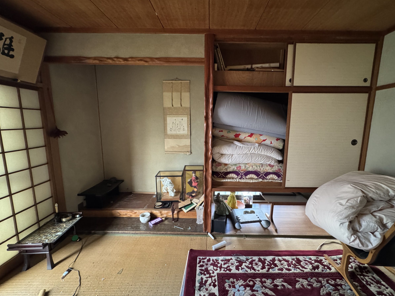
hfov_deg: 98.1
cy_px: 147
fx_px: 171
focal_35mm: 15
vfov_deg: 81.7
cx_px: 209
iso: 1000
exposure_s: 1/60
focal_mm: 2.22
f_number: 2.2
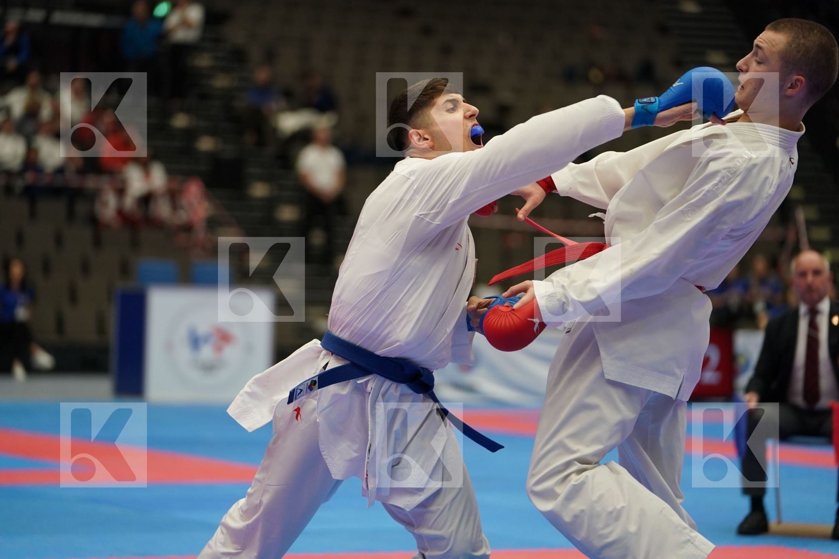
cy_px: 280
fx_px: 2936
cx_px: 420
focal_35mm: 126
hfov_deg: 16.3
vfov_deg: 10.9
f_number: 2.8
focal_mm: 126
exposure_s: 1/1000
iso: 2000
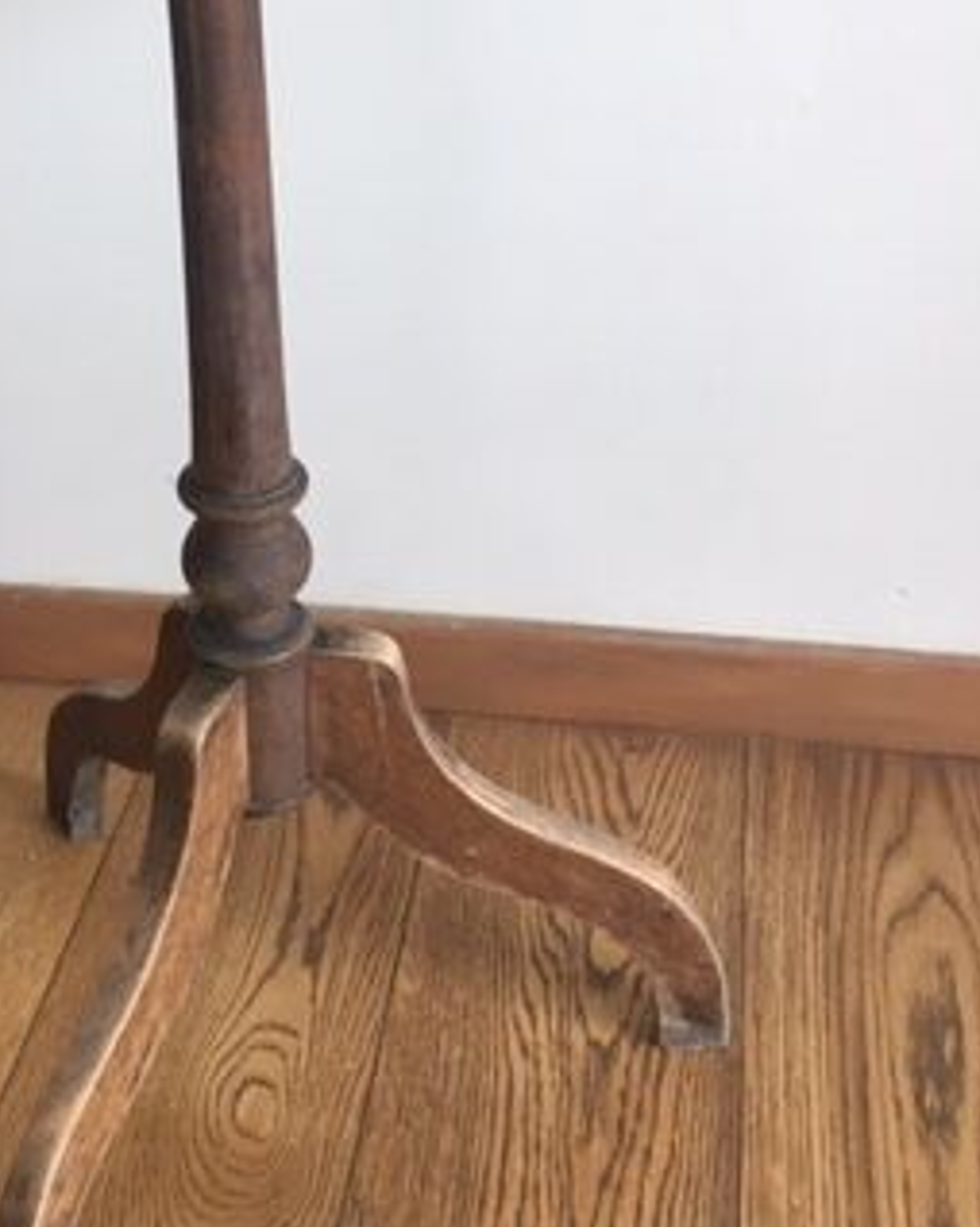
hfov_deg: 26.4
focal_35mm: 57
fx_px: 2069
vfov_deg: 32.1
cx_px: 266
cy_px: 243
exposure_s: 1/33
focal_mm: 4.15
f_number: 2.2
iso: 25
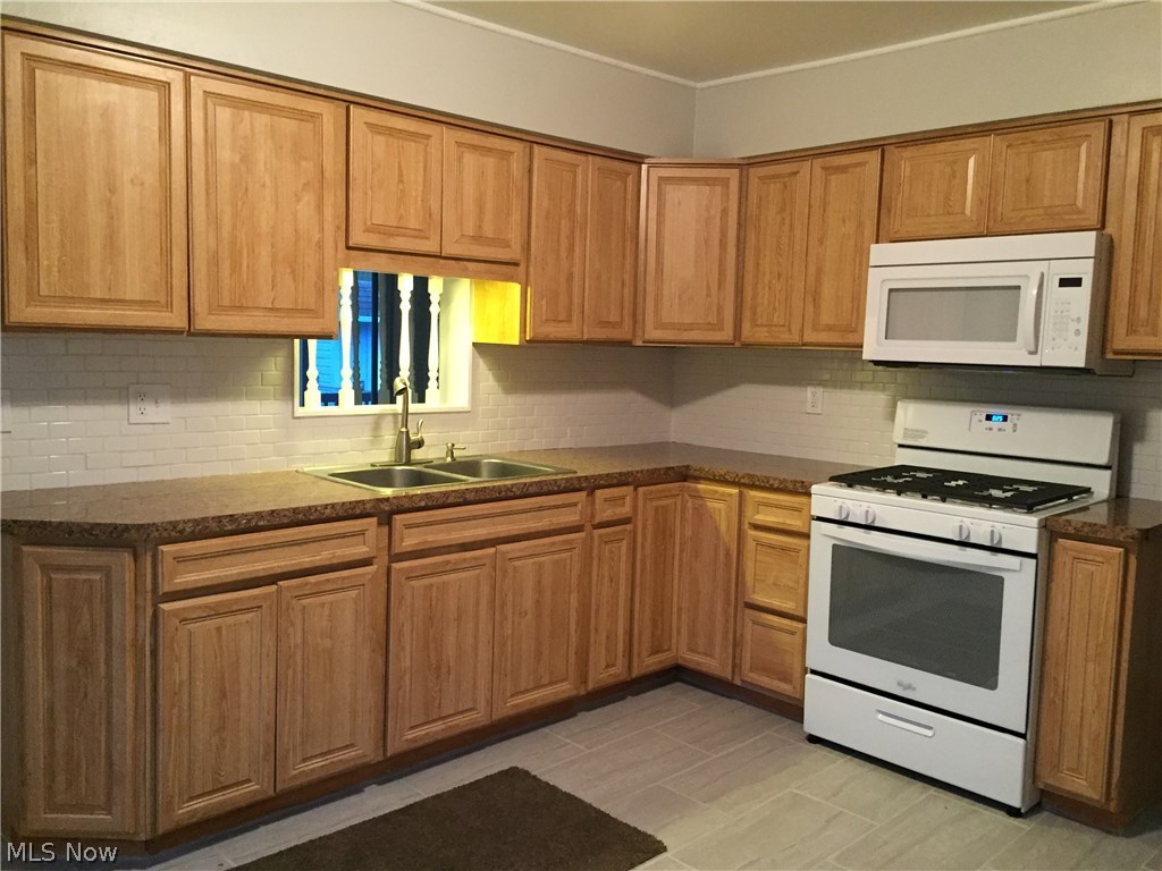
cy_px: 436
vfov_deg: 48.2
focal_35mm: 29
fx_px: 973
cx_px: 581
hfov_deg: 61.7
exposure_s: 1/24
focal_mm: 4.15
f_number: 2.2
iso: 250
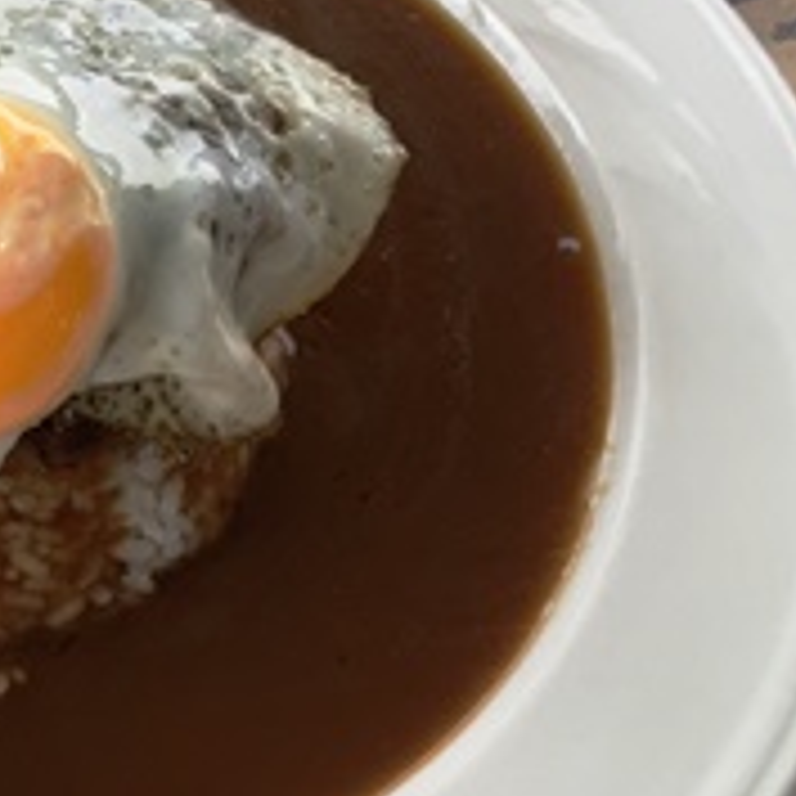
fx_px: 1691
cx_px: -27
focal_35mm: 65
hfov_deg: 25.0
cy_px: 333
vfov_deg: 26.5
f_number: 2.2
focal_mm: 4.15
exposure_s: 1/30
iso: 80
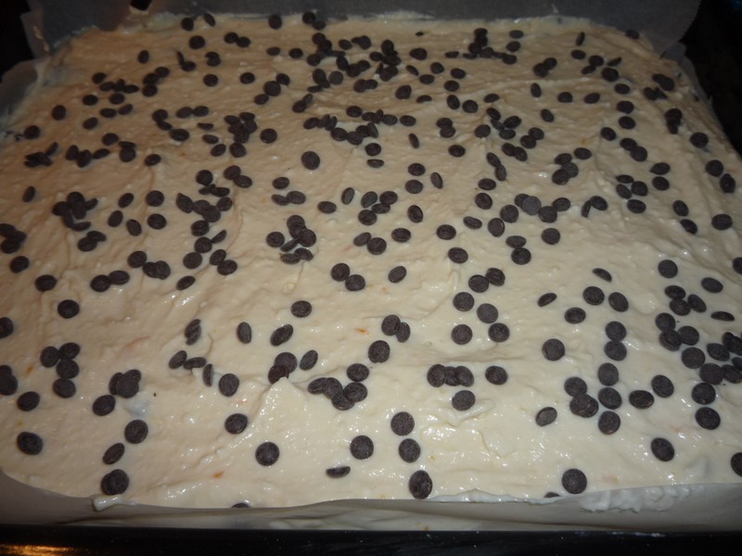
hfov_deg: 60.0
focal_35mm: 30
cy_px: 278
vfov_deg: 46.8
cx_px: 371
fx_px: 643
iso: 100
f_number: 4
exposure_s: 1/30
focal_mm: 5.2
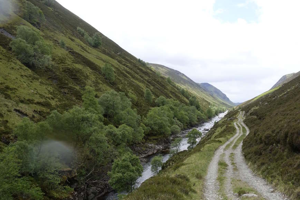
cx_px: 204
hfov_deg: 55.8
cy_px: 119
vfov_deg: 39.8
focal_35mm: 33
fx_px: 275
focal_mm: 8.8
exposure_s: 1/250
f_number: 5.6
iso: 125
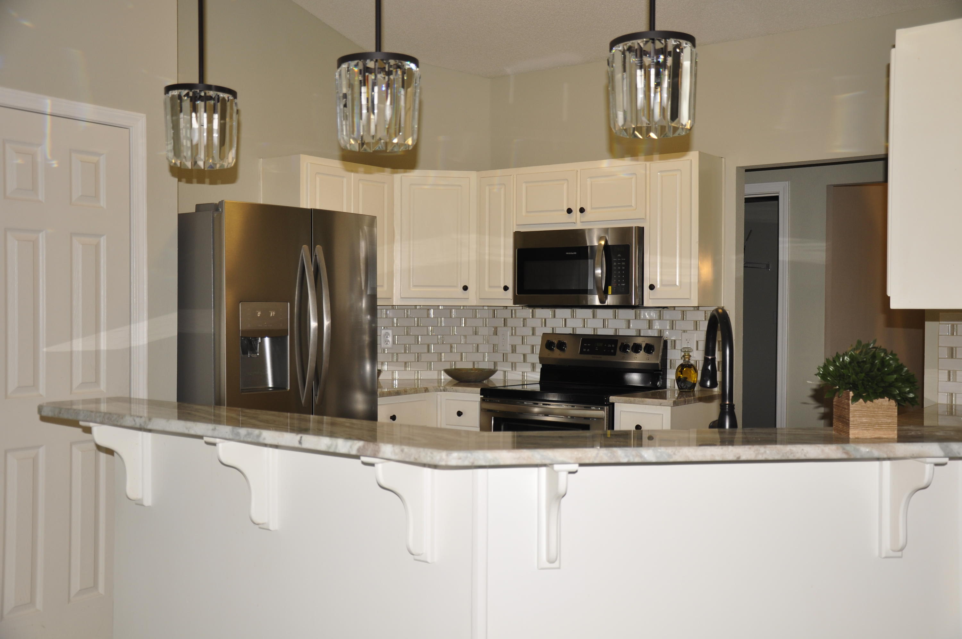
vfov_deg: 35.4
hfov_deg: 51.3
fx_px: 1001
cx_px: 481
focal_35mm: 38
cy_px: 320
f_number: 4
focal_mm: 25
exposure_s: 1/60
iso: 200
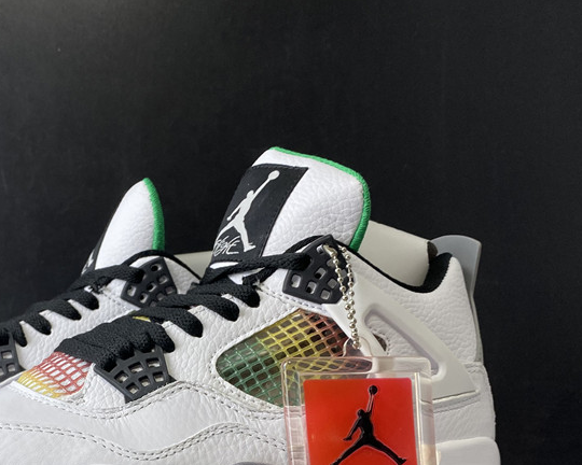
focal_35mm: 47
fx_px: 810
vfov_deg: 31.1
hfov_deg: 38.2
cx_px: 126
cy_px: 383
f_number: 1.8
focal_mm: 4.25
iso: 64
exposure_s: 1/100
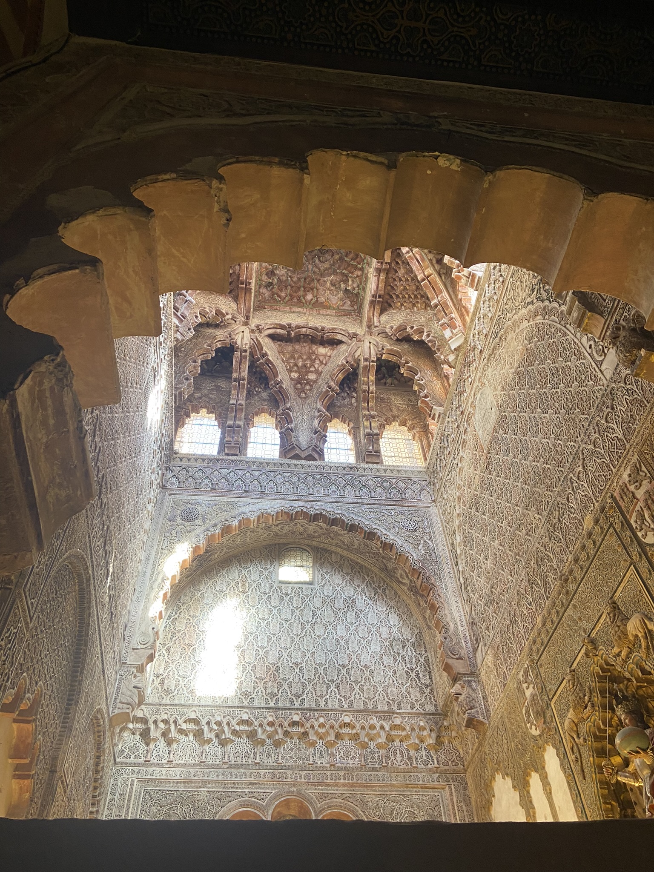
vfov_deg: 67.3
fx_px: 655
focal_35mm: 26
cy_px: 436
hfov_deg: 53.1
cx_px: 327
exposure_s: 1/50
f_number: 1.8
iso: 100
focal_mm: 4.25
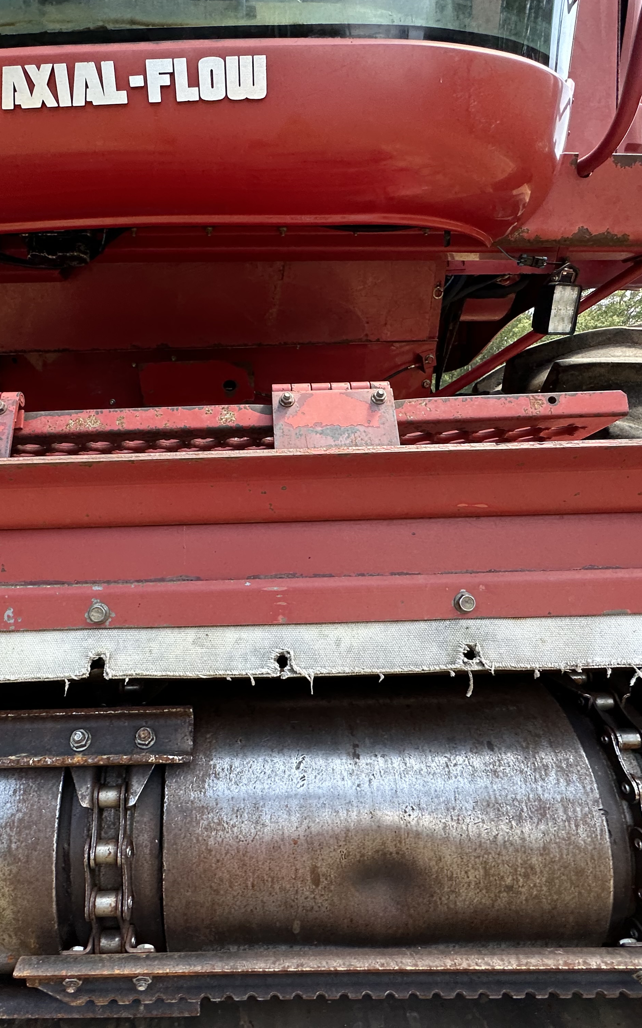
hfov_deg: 58.8
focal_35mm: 20
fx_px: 560
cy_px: 509
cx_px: 235
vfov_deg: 85.1
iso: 40
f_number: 2.2
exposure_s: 1/163
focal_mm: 2.22
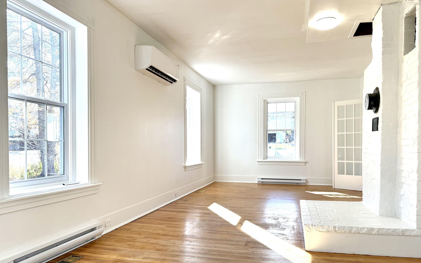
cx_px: 214
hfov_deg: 70.4
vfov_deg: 47.4
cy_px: 152
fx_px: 298
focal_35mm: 26
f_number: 1.78
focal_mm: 6.76
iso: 100
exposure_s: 1/491
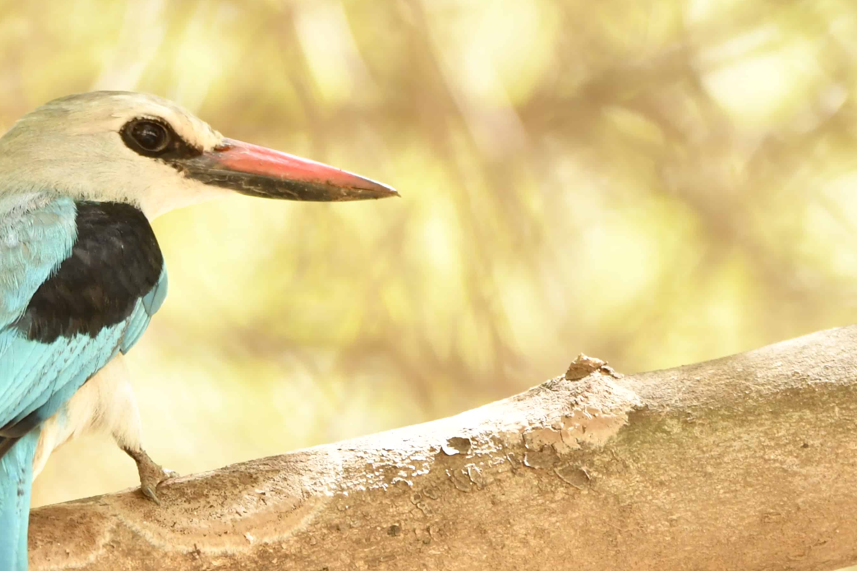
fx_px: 30322
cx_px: 189
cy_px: 341
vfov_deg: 1.1
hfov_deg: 1.6
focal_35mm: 1274
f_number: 5.6
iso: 1000
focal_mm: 400
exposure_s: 1/80
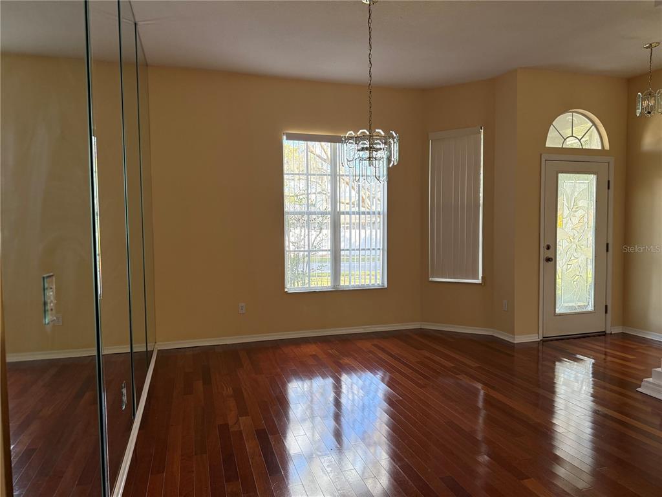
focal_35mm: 24
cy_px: 248
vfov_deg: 56.8
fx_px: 459
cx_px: 331
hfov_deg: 71.6
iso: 200
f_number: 1.78
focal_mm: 6.76
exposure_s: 1/179
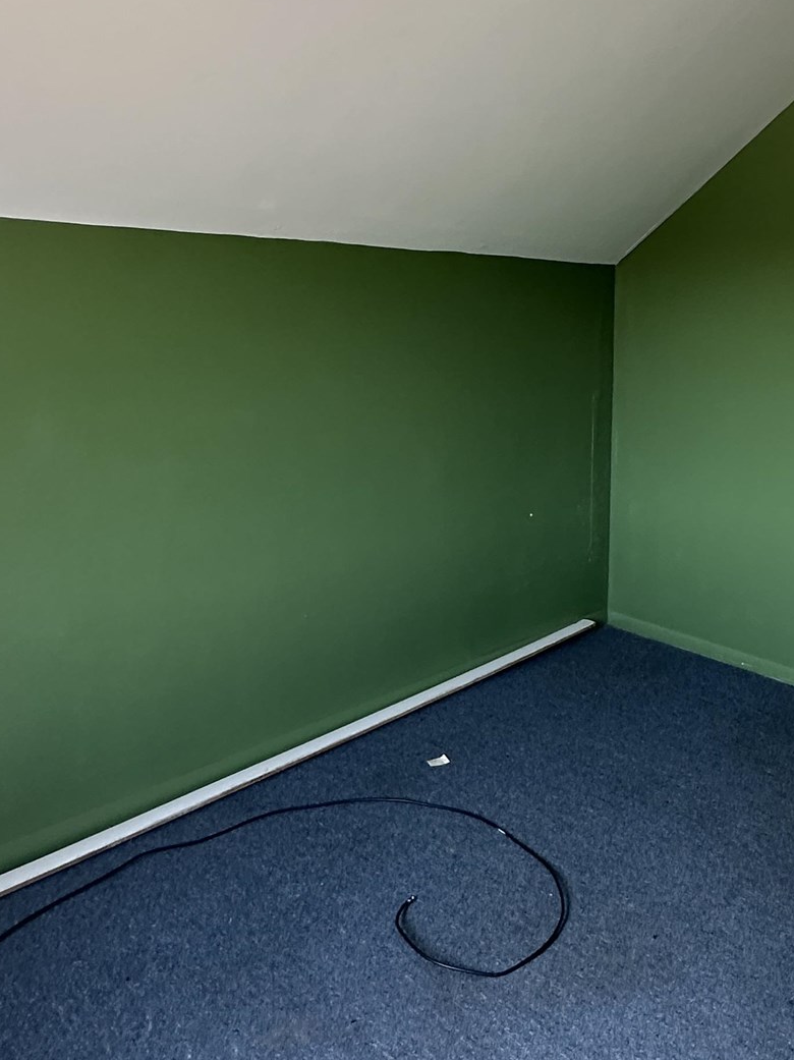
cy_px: 449
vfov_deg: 58.1
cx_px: 594
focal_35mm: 31
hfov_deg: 44.0
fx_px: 949
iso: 250
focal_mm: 2.22
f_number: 2.2
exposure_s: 1/99
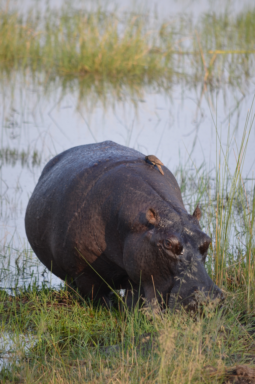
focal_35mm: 450
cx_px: 128
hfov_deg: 3.0
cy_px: 192
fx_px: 4802
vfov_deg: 4.6
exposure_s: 1/200
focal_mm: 300
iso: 160
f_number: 5.6
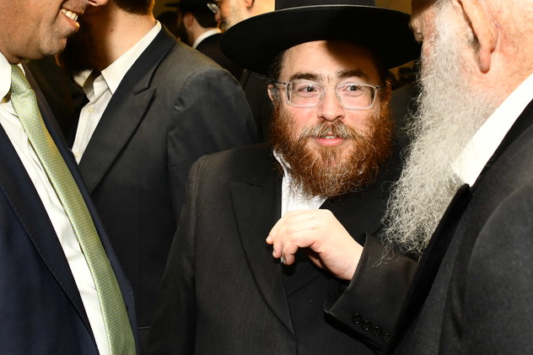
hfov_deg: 32.4
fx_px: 918
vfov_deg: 21.6
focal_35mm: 62
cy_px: 71
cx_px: 275
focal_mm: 28
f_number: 5.6
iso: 500
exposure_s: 1/160
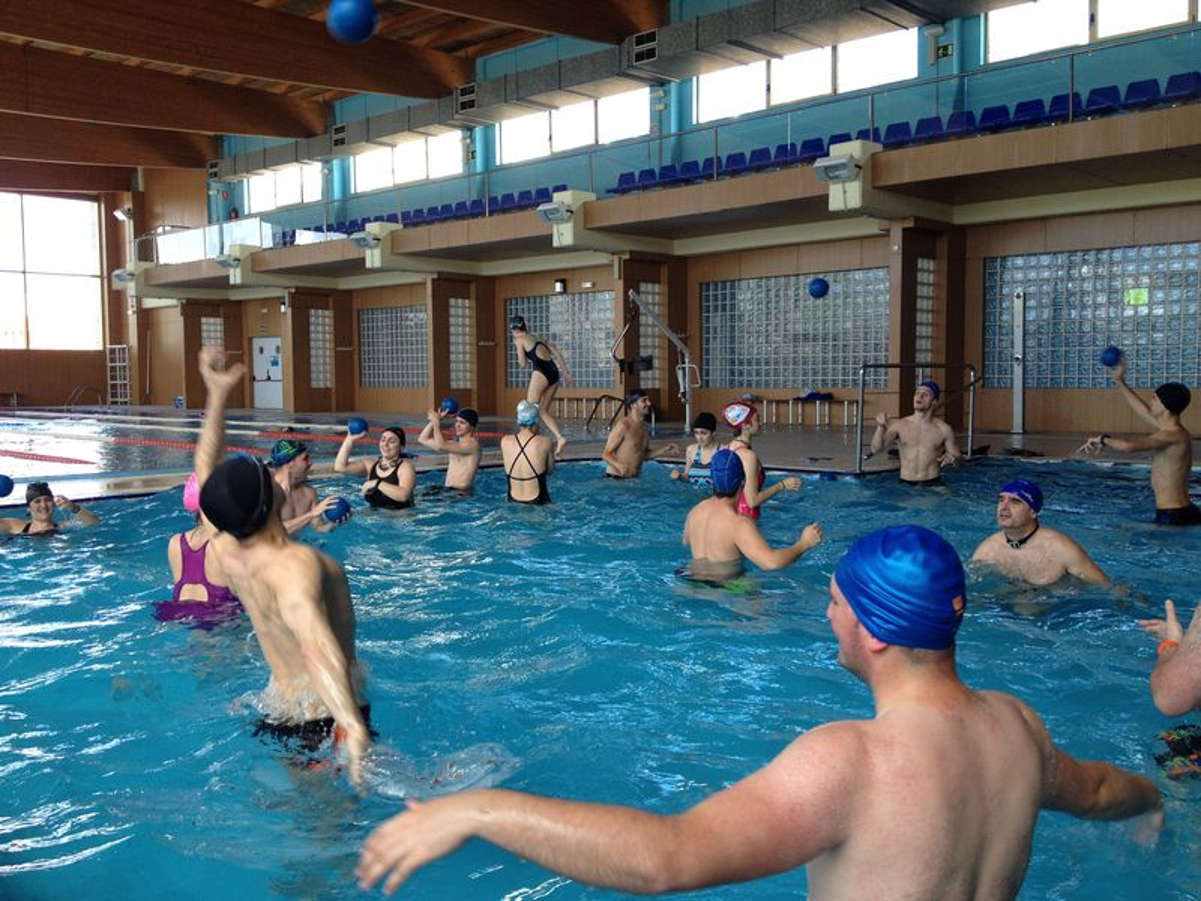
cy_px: 450
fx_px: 1214
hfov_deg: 52.6
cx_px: 600
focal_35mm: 35
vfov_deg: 40.7
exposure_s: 1/120
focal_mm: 4.28
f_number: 2.4
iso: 64
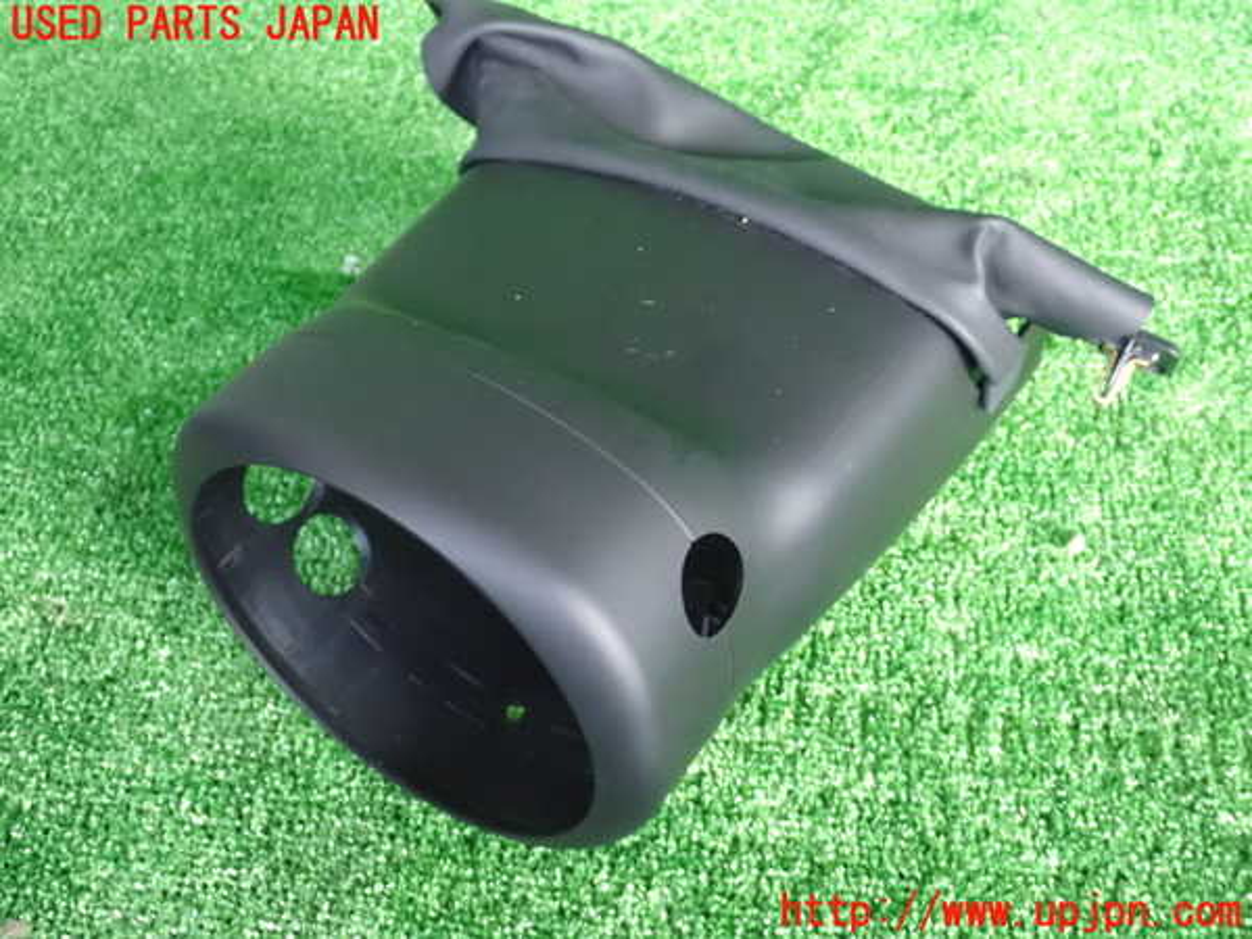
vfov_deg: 32.9
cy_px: 470
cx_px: 626
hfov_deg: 42.9
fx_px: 1591
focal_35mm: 44
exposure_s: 1/40
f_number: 2.9
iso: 1600
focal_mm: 7.84
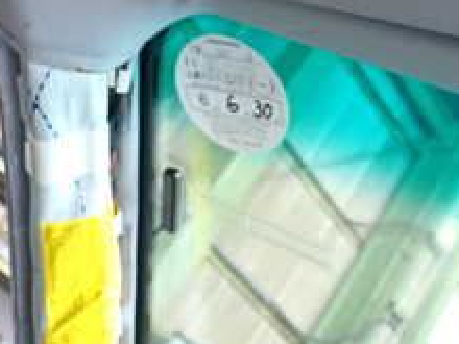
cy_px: -117
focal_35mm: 82
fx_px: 1087
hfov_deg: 22.4
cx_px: 511
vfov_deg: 16.8
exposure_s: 1/30
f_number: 2.3
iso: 320
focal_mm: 5.4
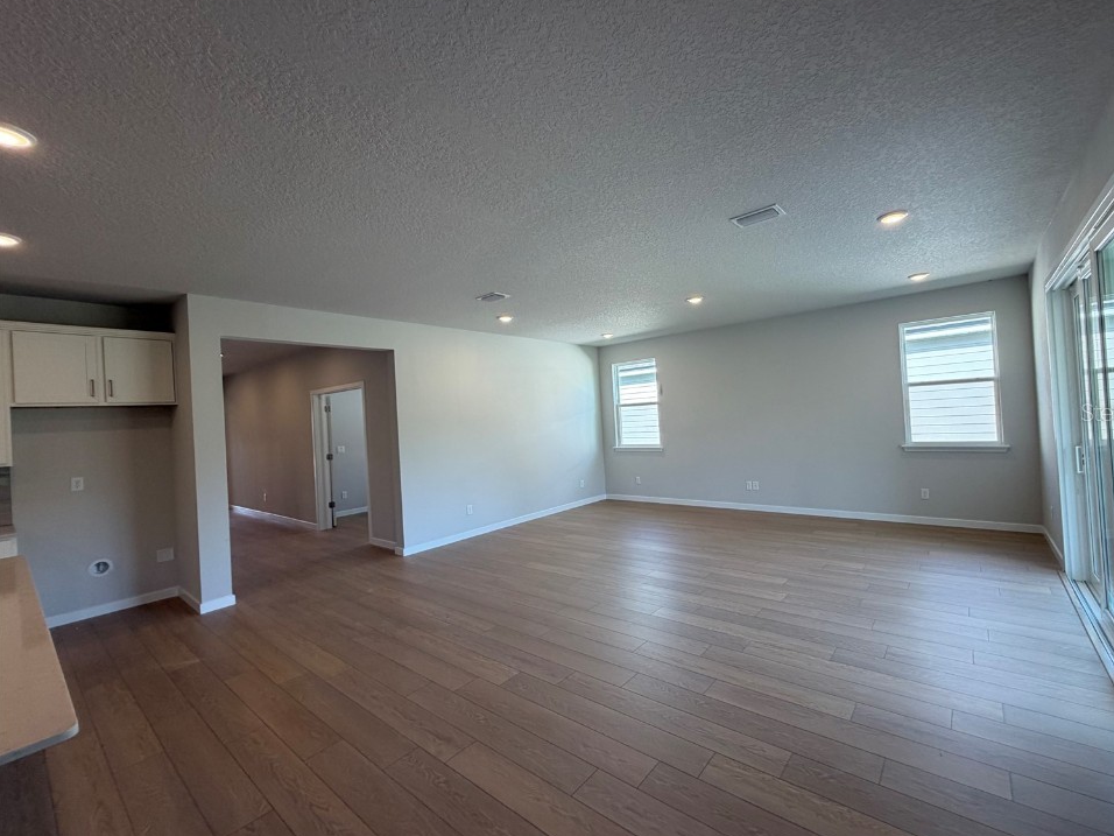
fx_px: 483
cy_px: 412
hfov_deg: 98.0
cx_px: 594
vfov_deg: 81.7
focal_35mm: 15
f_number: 2.2
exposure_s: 1/120
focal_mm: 2.22
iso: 100
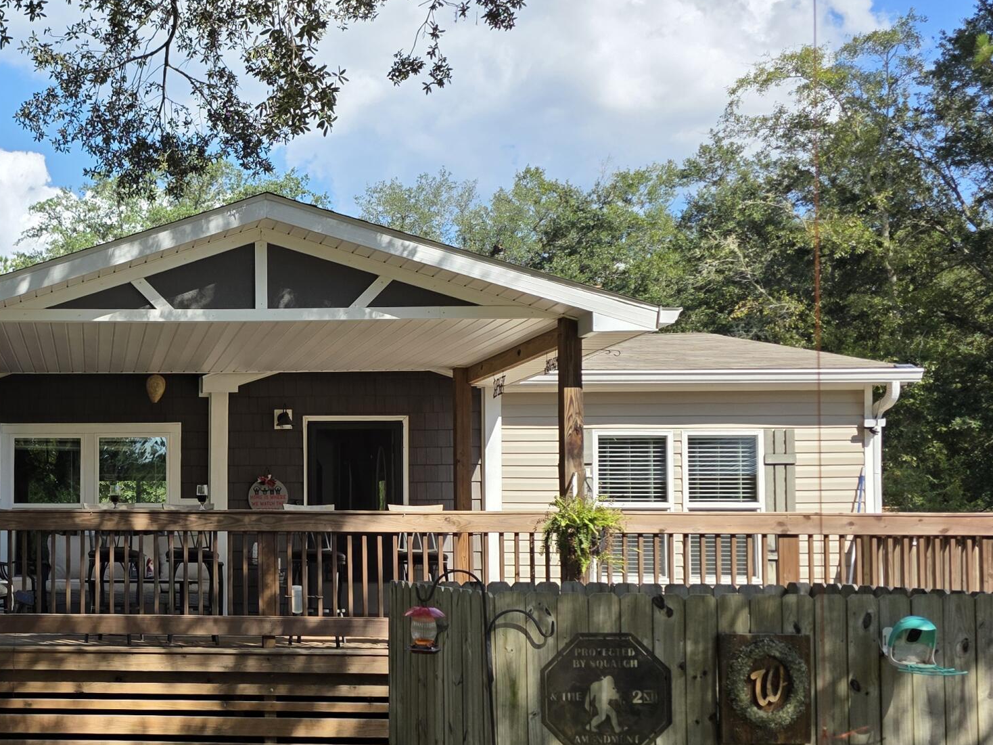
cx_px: 9
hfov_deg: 36.5
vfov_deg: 30.7
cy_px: 484
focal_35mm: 47
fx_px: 1348
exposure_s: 1/3972
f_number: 1.7
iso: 80
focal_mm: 6.3
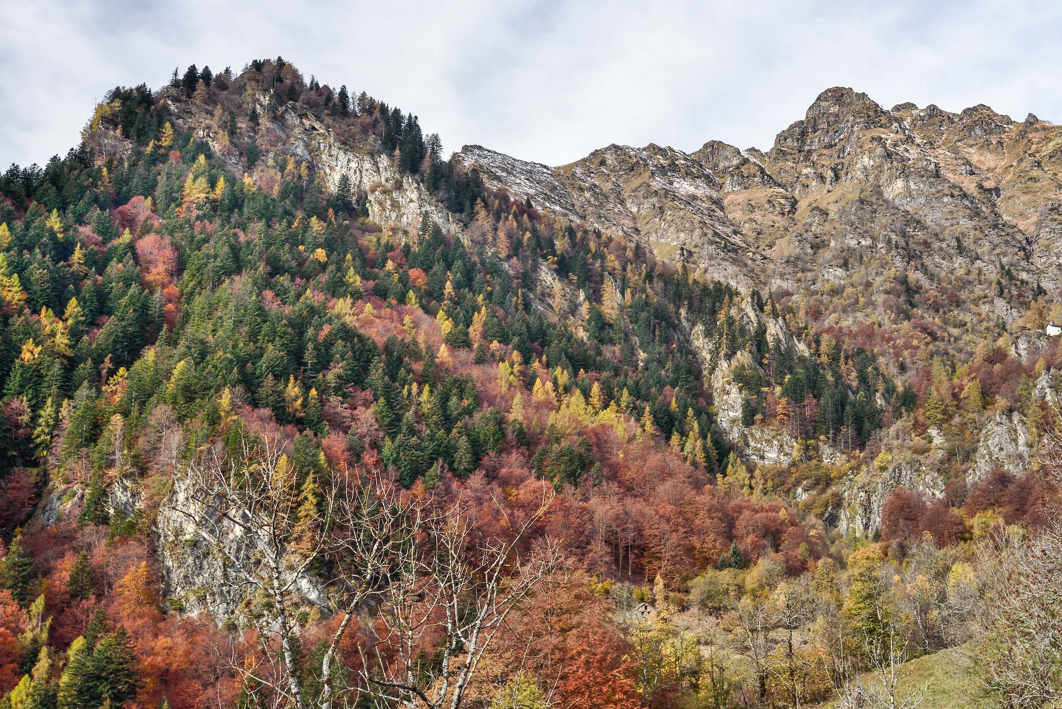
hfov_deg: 47.3
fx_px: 1210
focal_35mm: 41
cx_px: 607
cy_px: 296
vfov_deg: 32.6
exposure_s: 1/40
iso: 100
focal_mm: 35
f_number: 11
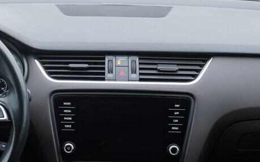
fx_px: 581
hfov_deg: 25.0
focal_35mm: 82
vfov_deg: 15.6
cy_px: 159
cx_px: 77
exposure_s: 1/40
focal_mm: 24
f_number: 2.8
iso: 125
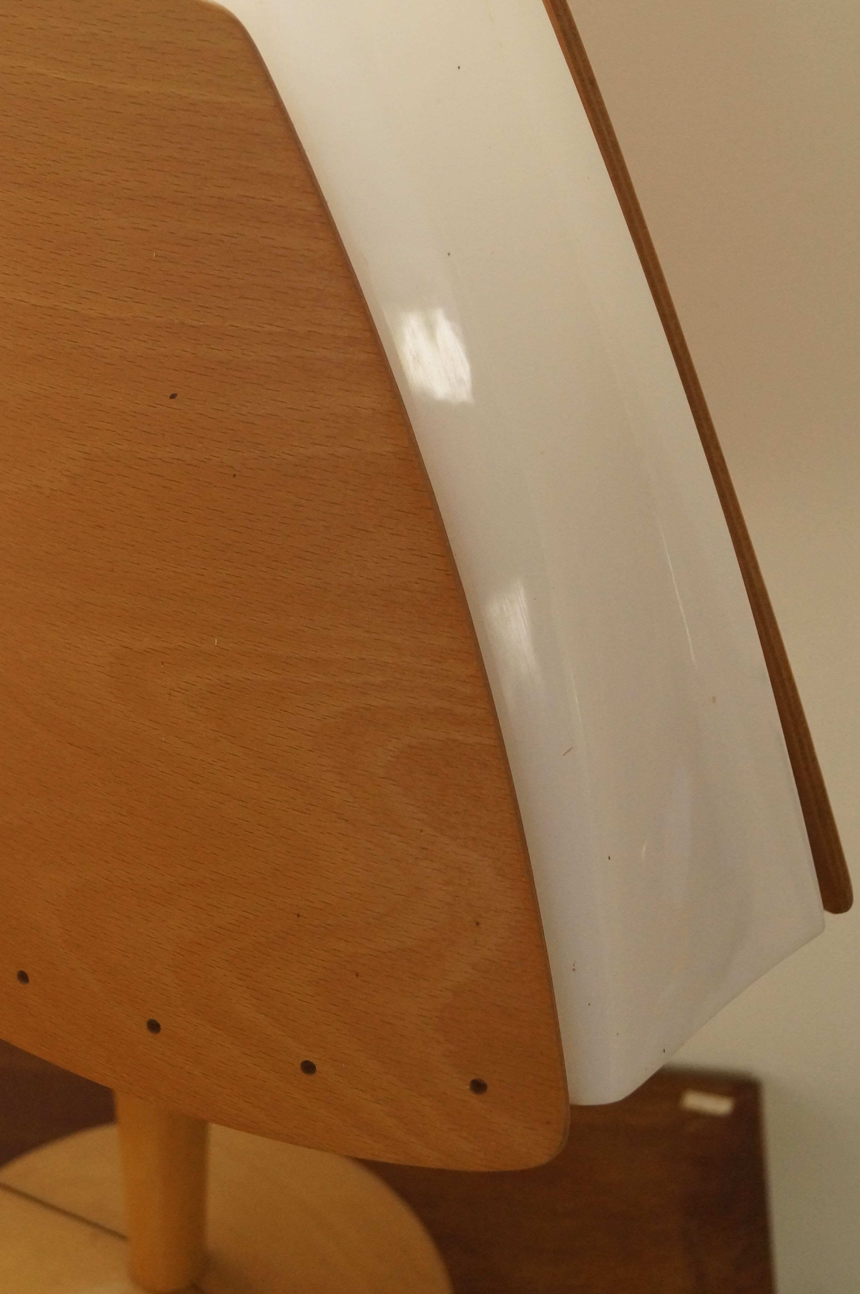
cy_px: 554
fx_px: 1795
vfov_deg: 39.6
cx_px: 395
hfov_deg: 26.9
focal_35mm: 50
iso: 1600
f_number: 4.5
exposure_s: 1/125
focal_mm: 28
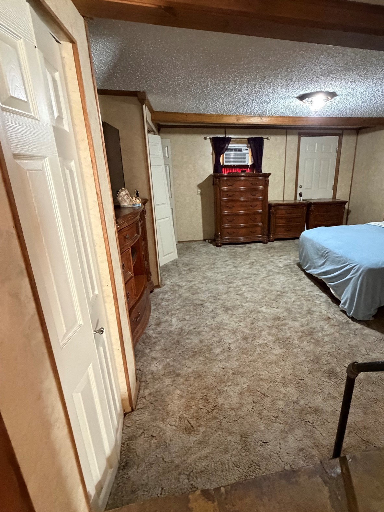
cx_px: 228
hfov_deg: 74.0
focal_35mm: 17
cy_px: 244
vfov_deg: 91.0
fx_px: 251
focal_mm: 2.22
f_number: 2.2
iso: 1000
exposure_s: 1/60
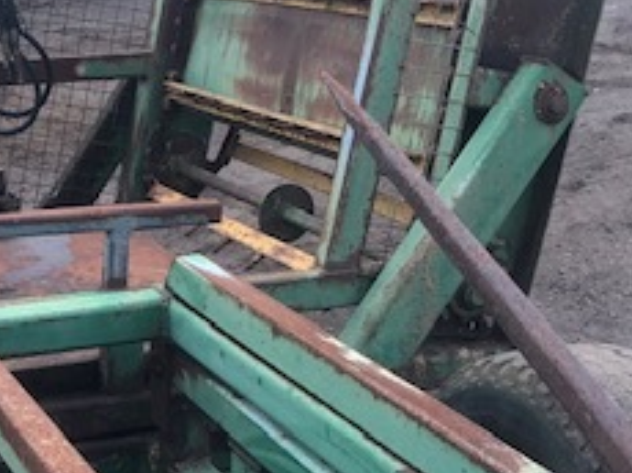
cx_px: 19
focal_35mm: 78
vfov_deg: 18.8
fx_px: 1423
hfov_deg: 24.1
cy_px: 324
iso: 20
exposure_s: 1/40
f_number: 1.8
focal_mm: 3.99
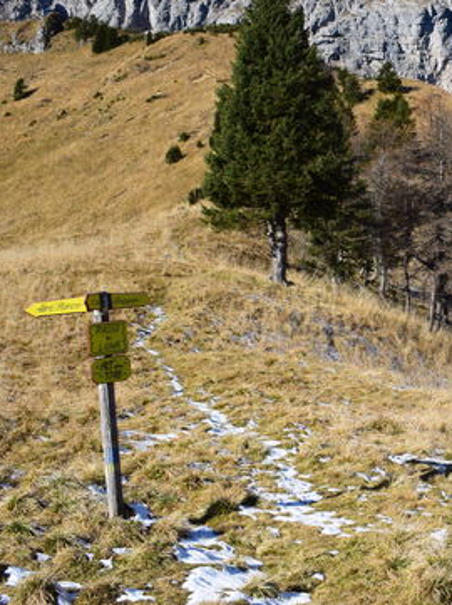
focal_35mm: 54
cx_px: 457
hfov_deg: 25.6
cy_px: 208
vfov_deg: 35.3
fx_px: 942
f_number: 11
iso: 400
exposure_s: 1/500
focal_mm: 18
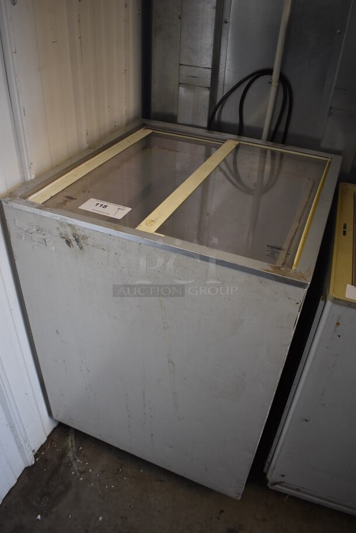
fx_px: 400
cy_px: 266
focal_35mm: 27
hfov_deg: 48.0
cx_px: 178
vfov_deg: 67.3
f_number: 3.5
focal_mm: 18
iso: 1600
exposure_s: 1/125
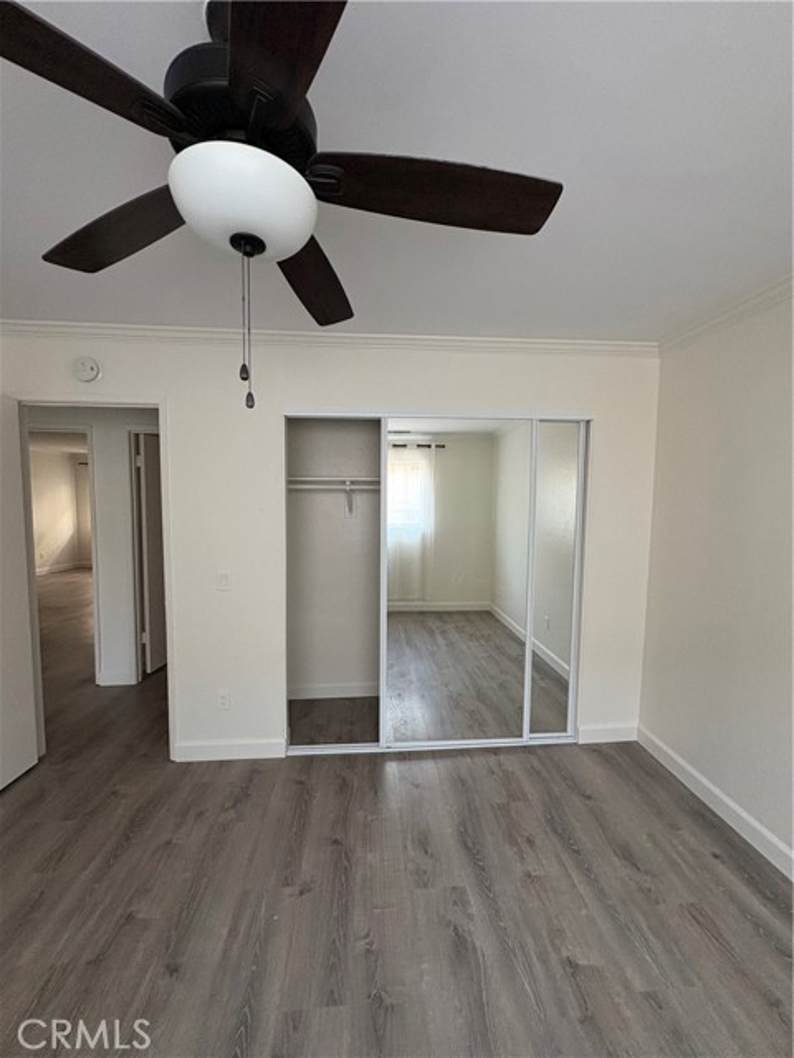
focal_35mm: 14
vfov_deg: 102.1
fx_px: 428
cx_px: 397
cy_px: 529
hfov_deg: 85.7
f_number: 2.2
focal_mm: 2.22
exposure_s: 1/60
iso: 320
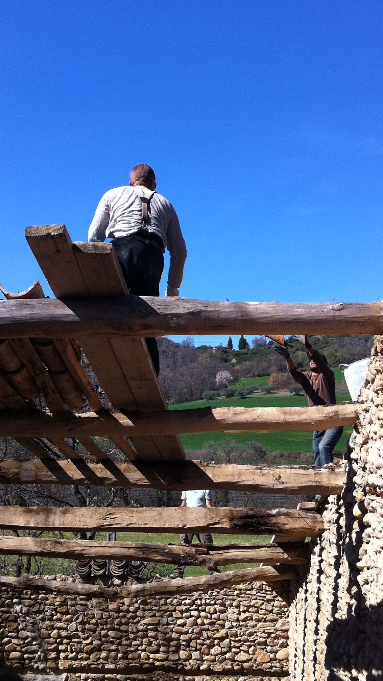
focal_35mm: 49
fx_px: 885
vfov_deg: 42.1
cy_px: 352
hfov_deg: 24.4
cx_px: 232
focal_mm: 3.85
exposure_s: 1/1257
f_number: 2.8
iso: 80
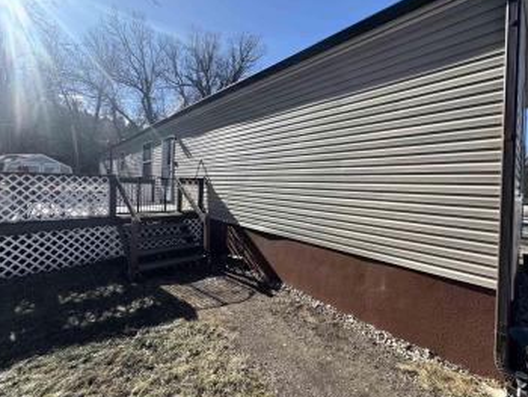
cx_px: 264
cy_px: 186
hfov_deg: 94.5
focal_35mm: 16
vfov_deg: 78.1
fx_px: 244
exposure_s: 1/1506
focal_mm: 2.22
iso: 50
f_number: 2.2
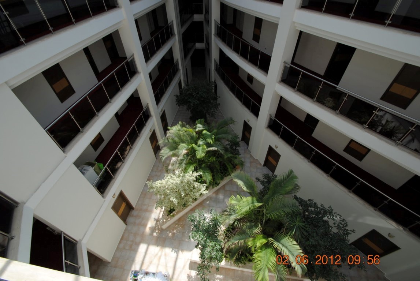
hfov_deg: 100.3
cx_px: 210
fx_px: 175
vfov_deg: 77.5
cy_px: 140
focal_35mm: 15
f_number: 5.6
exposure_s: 1/125
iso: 100
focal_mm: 10
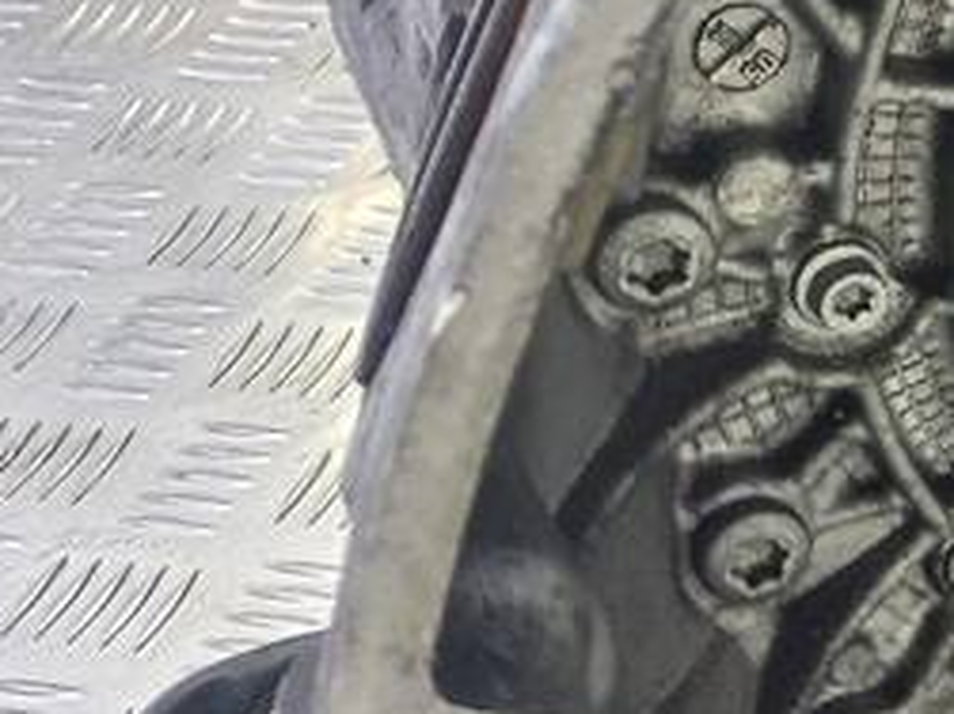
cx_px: 1851
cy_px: 509
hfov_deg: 15.7
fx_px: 2810
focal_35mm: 102
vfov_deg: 14.5
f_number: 1.8
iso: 200
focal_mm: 4.6
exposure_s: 1/50
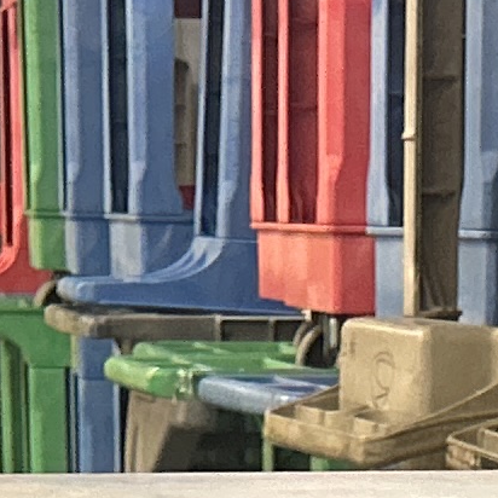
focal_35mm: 225
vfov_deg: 7.0
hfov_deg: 7.8
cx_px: 365
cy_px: 1495
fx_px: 3662
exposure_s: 1/60
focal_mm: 5.7
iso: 200
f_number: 1.5
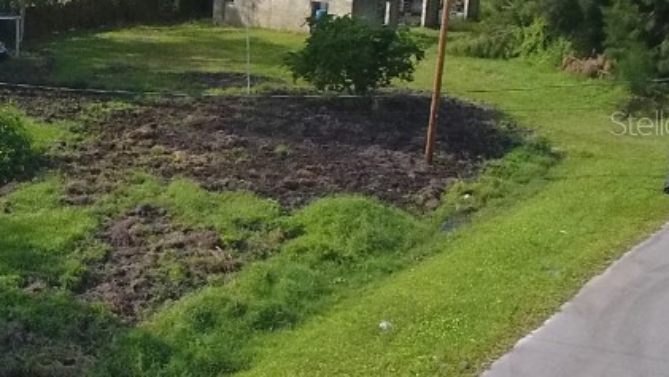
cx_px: -54
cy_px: 122
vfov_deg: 22.5
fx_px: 940
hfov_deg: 34.3
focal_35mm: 53
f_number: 2.8
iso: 1600
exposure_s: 1/6410
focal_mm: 3.61
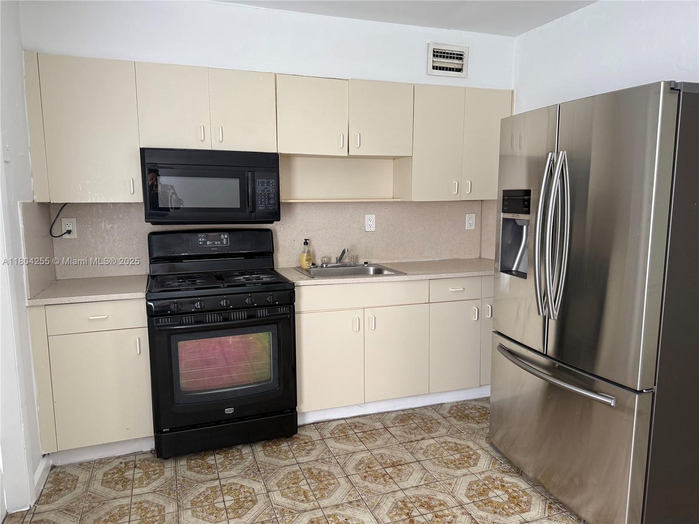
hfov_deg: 71.6
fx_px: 485
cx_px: 350
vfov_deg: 56.8
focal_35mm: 24
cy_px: 262
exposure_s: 1/121
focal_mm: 6.76
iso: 200
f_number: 1.78
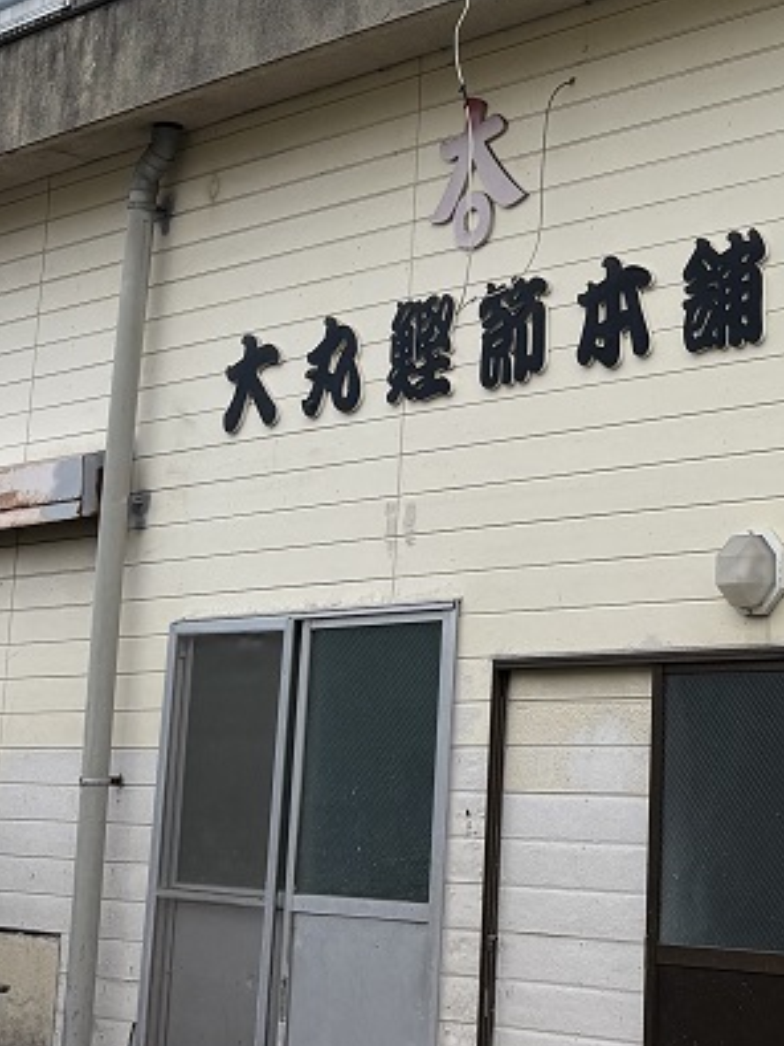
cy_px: 130
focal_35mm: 79
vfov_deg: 24.1
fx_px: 2387
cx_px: 760
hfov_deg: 18.2
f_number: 1.6
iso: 50
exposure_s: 1/1393
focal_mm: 5.96
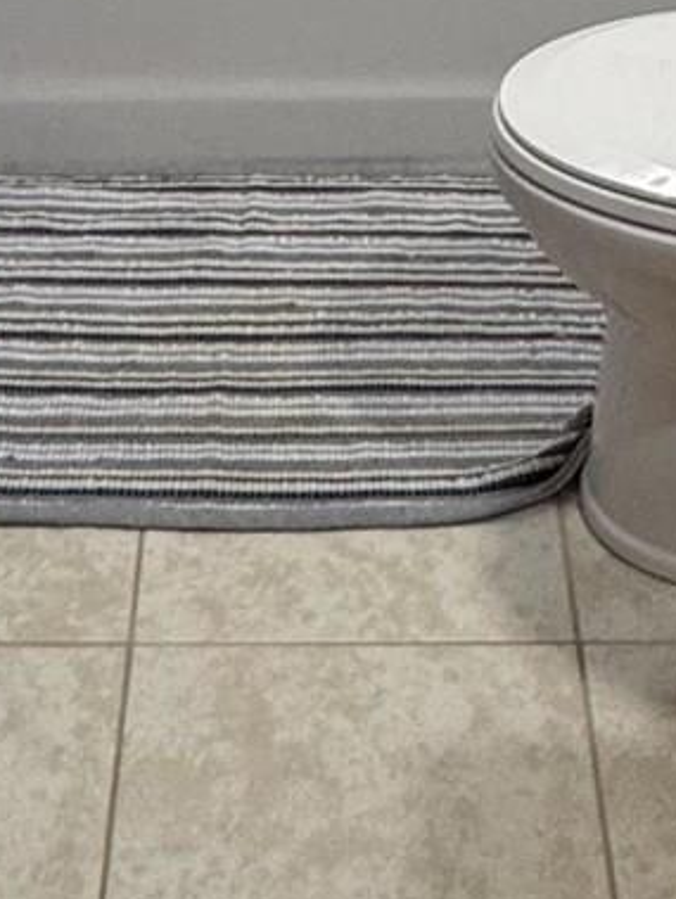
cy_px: -605
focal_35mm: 85
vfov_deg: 18.9
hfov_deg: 17.4
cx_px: 349
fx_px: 2210
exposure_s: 1/60
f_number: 2.2
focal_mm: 2.22
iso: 200
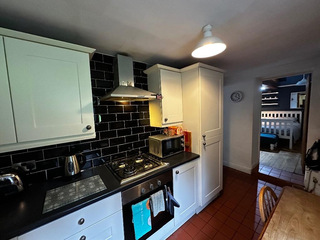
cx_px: 160
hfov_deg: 102.1
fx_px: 129
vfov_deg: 85.7
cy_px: 120
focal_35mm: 14
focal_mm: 2.22
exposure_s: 1/50
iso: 500
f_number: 2.2
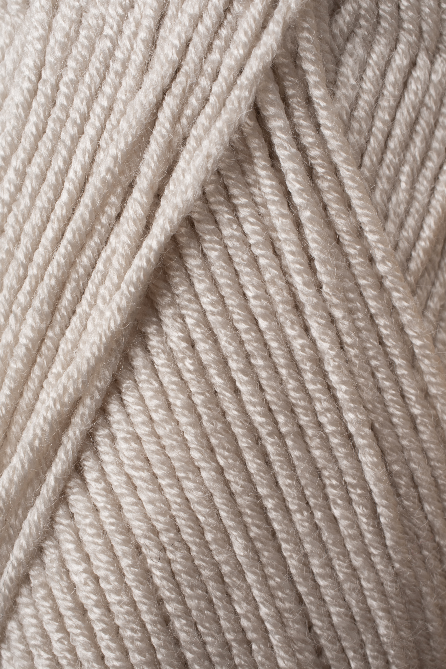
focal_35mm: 53
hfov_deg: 25.5
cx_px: 223
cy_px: 334
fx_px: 985
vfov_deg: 37.5
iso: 100
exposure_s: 1/100
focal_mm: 35
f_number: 10
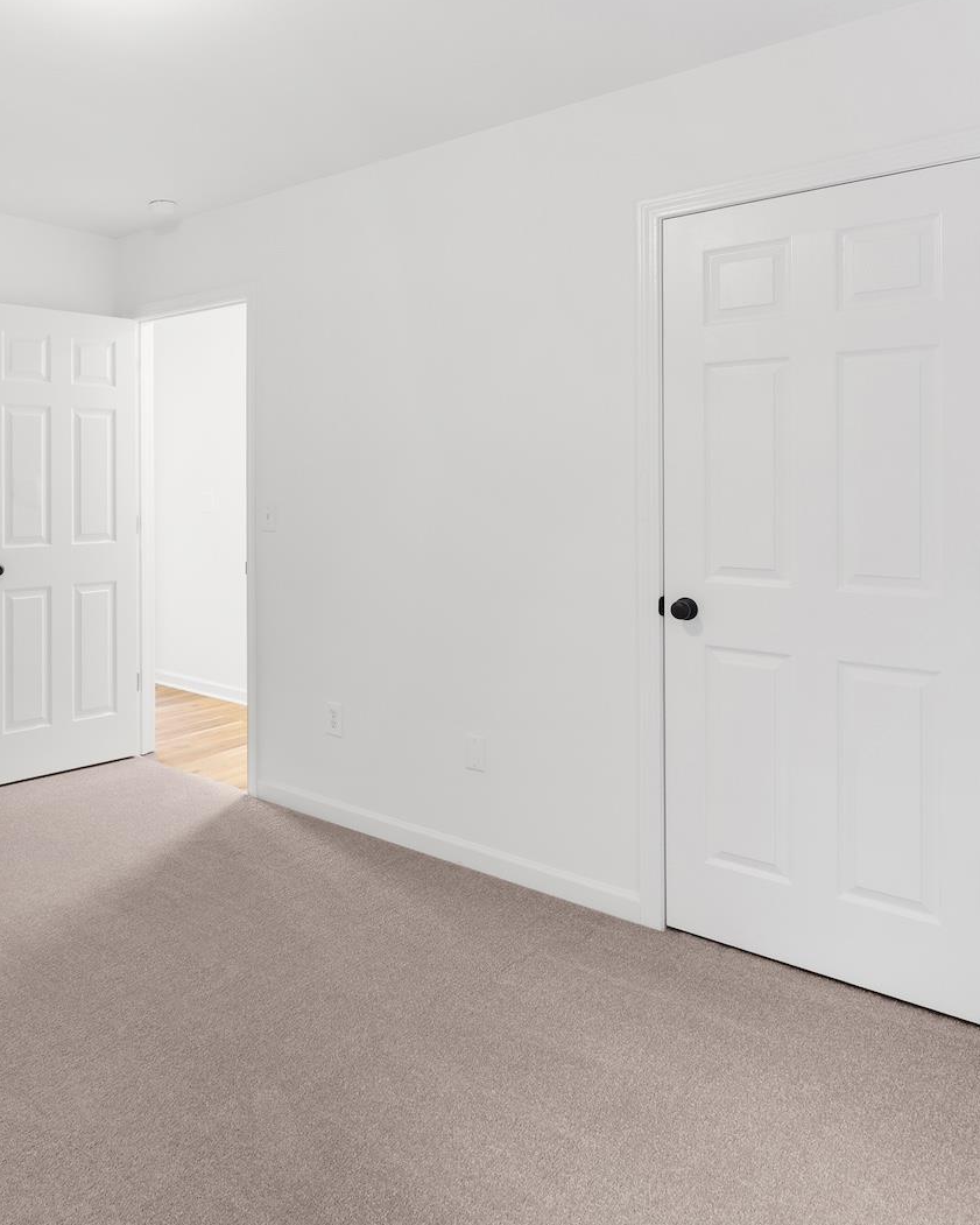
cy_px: 481
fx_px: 906
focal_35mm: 25
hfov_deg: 54.6
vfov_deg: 67.3
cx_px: 267
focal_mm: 14
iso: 400
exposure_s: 1
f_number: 6.3
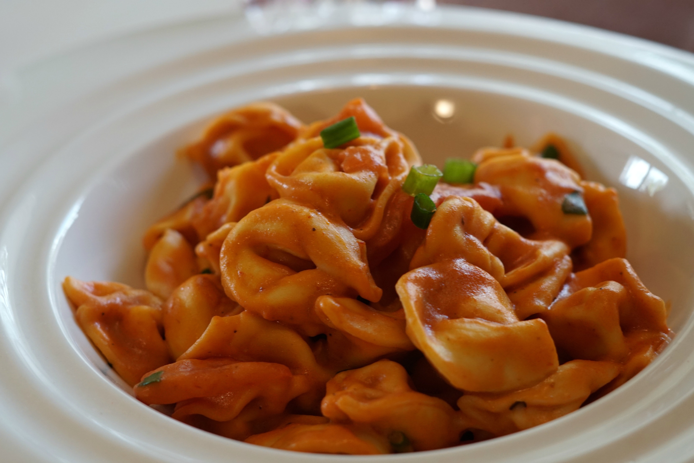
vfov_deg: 18.2
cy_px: 232
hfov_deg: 27.0
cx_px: 347
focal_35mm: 75
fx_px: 1446
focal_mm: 50
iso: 800
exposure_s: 1/80
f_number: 4
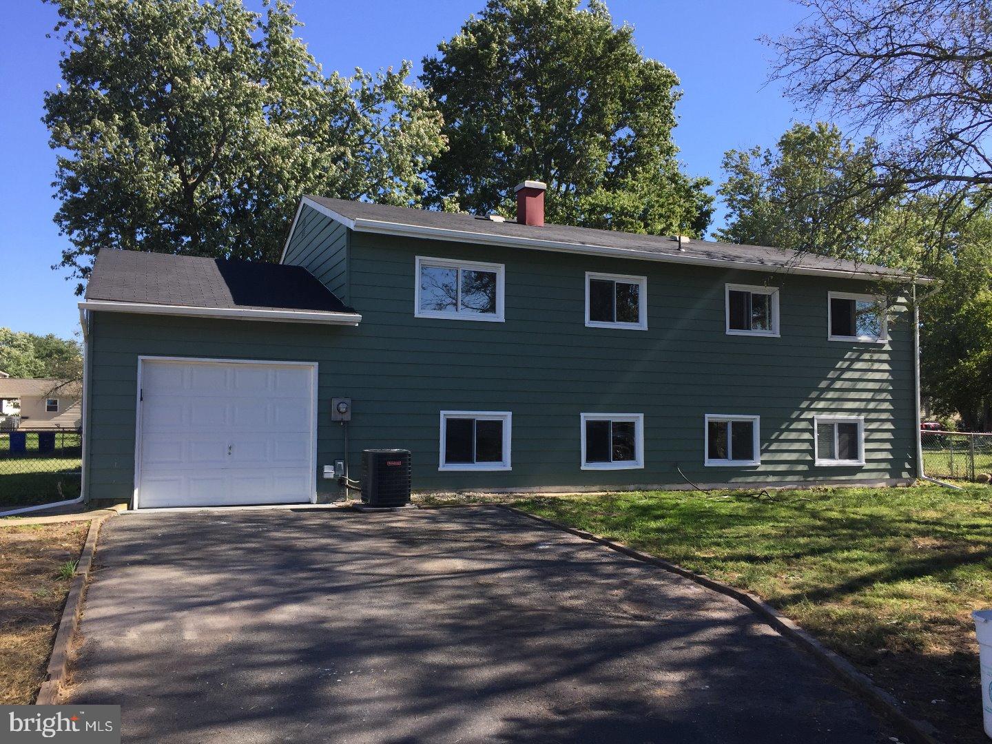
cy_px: 372
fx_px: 831
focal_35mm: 29
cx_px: 496
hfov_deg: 61.7
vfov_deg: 48.2
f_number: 2.2
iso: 32
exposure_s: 1/807
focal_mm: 4.15
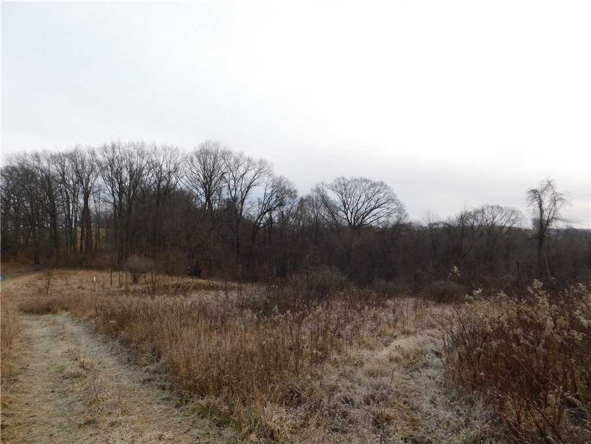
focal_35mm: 23
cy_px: 222
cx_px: 296
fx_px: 393
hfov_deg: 73.9
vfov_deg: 58.9
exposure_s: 1/800
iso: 125
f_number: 3
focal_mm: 4
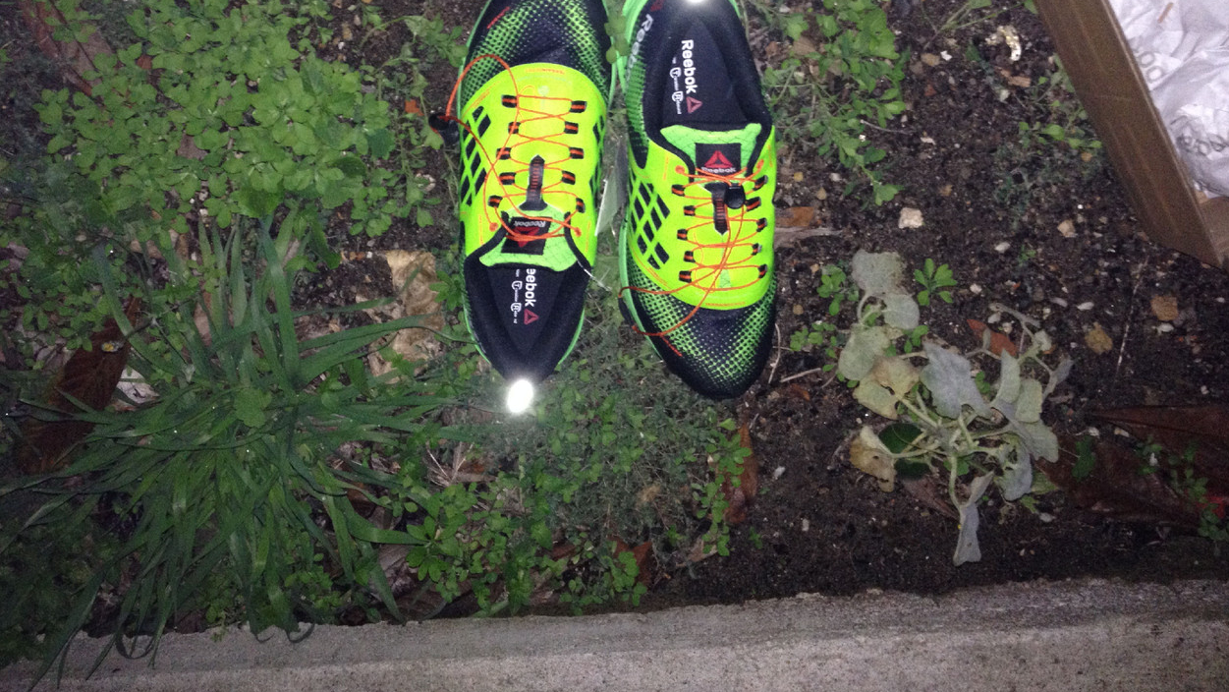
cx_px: 605
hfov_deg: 51.6
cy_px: 240
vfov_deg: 30.3
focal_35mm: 39
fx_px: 1271
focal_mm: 4.28
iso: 250
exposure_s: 1/16
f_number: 2.4
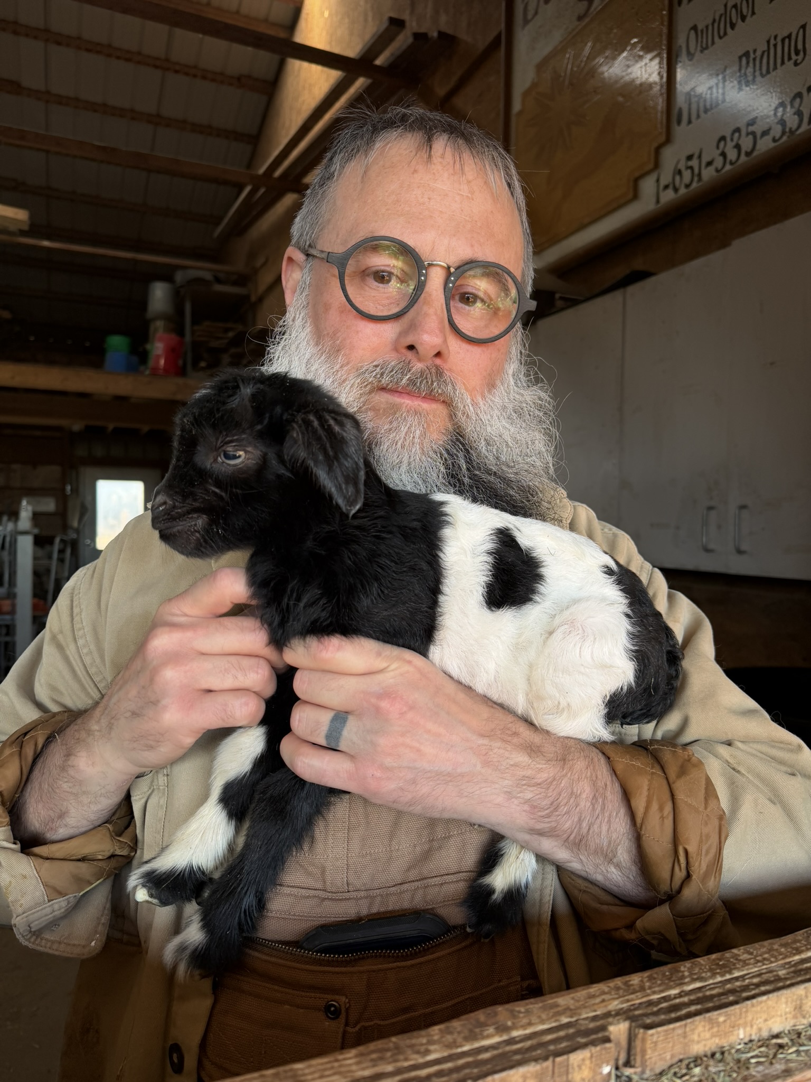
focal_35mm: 24
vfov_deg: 71.6
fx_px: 750
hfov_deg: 56.8
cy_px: 541
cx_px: 406
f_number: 1.78
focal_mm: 6.76
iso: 100
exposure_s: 1/120
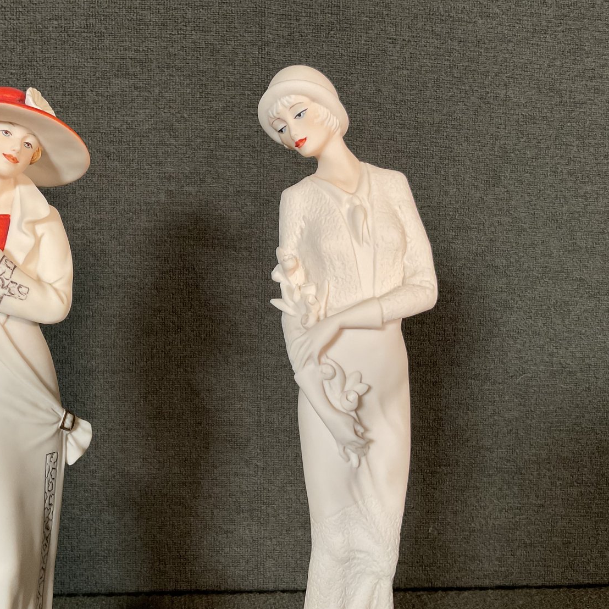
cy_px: 300
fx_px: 697
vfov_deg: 47.2
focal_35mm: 35
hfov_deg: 46.4
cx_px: 198
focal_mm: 3
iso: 64
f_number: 1.8
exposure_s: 1/120
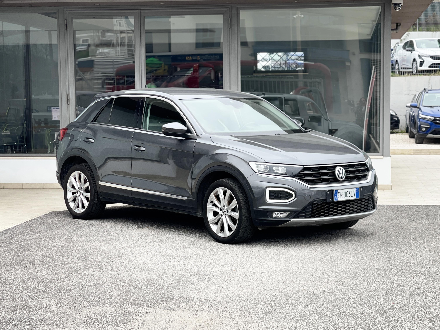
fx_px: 813
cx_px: 220
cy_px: 165
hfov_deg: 30.3
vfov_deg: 22.9
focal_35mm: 64
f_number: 2.2
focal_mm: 7.5
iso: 25
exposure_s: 1/121
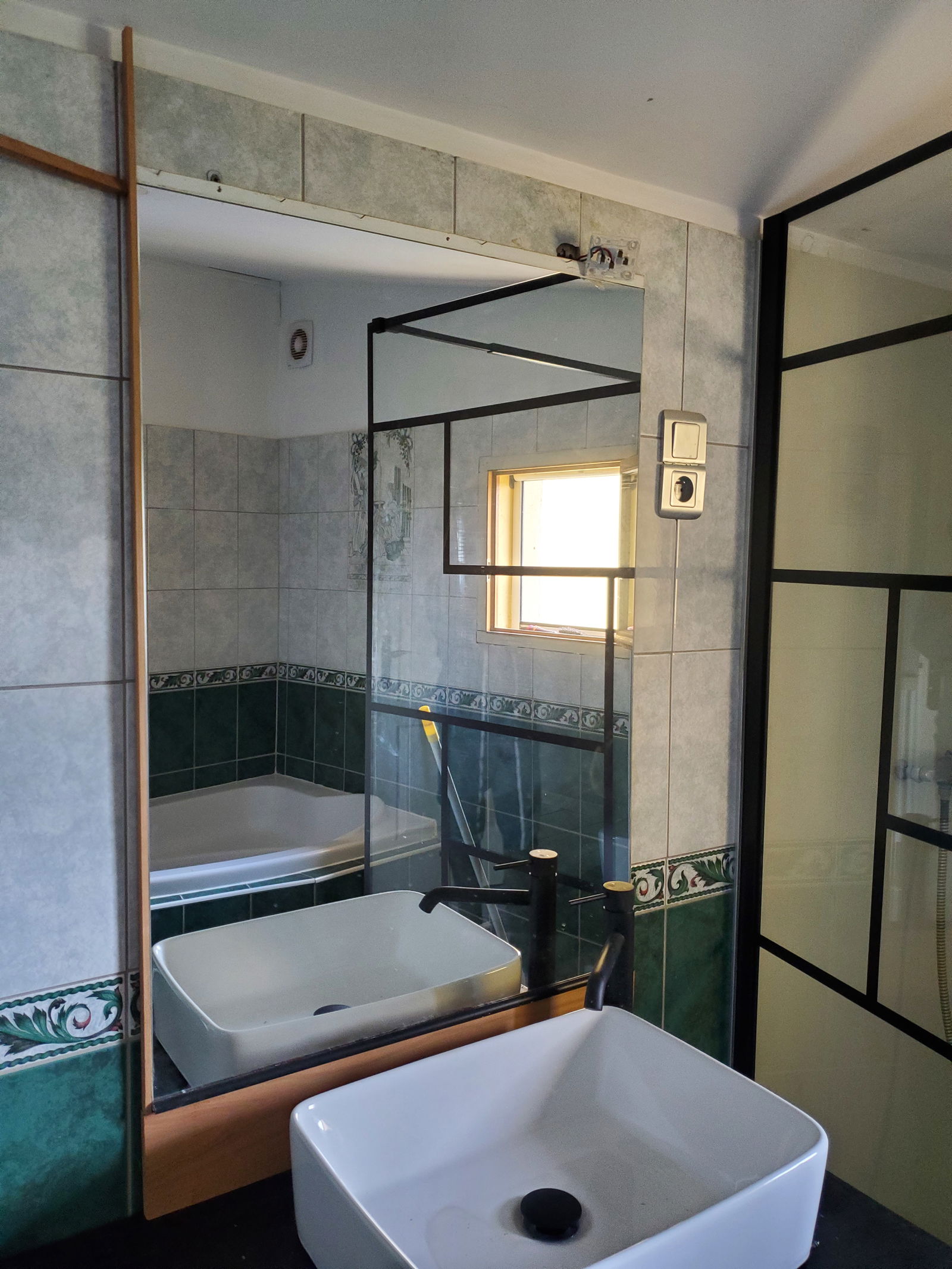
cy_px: 634
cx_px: 476
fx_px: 953
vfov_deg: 67.3
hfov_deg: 53.1
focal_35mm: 26
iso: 320
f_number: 1.5
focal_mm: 4.3
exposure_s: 1/50
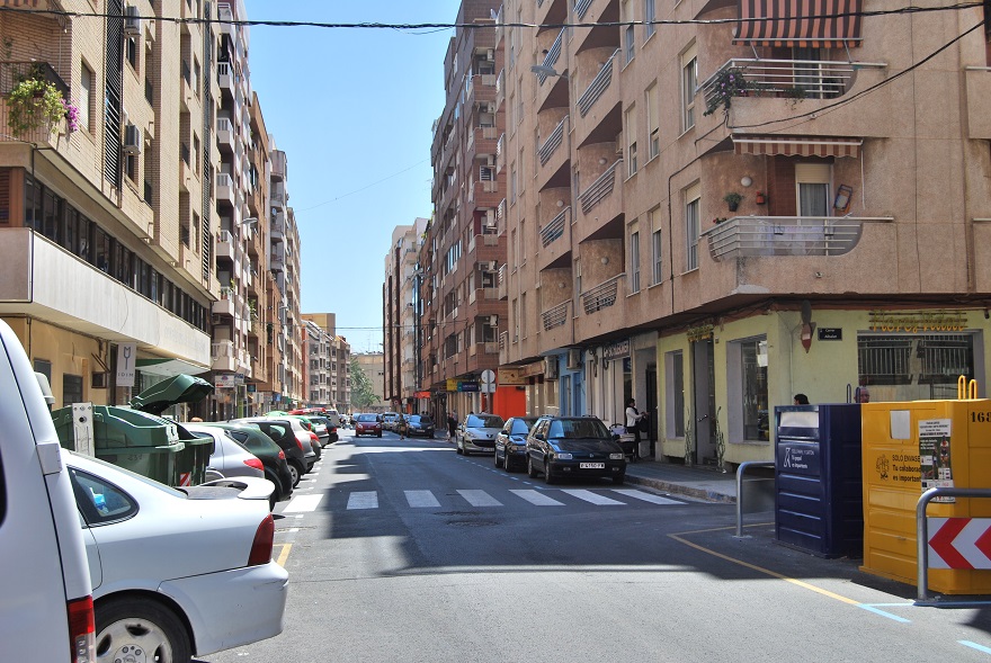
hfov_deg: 43.6
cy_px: 332
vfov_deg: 29.9
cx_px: 496
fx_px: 1240
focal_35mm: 45
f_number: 7.1
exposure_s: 1/200
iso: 100
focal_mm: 30
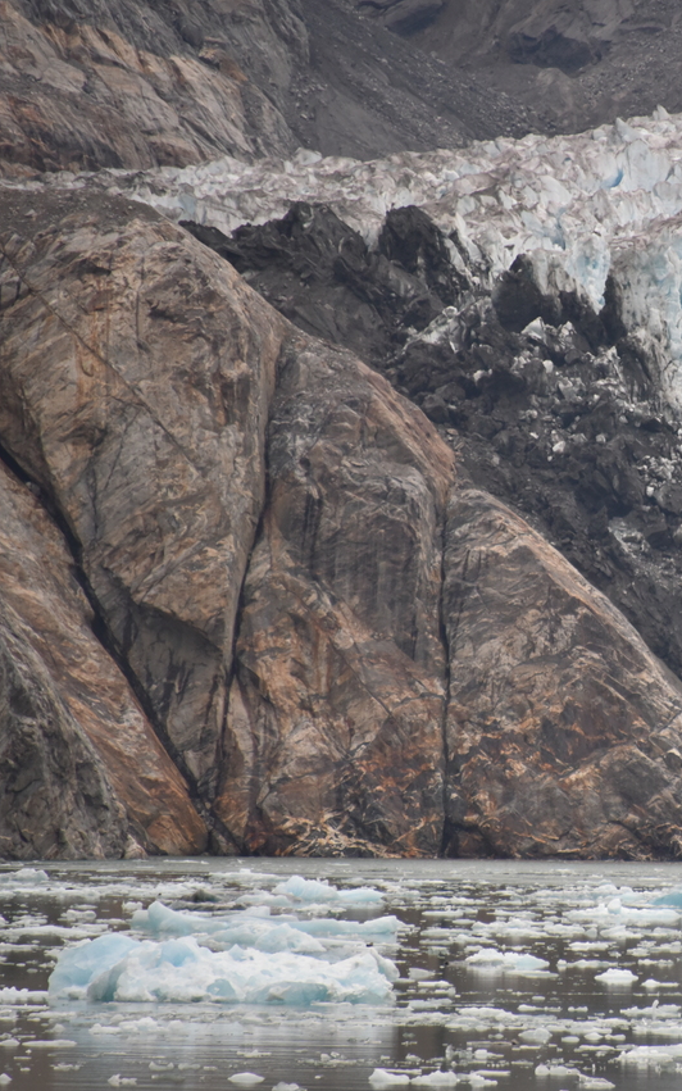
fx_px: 13678
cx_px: 683
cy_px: 546
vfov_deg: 4.6
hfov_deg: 2.9
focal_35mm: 460
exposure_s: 1/640
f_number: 5.6
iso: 1800
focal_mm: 300
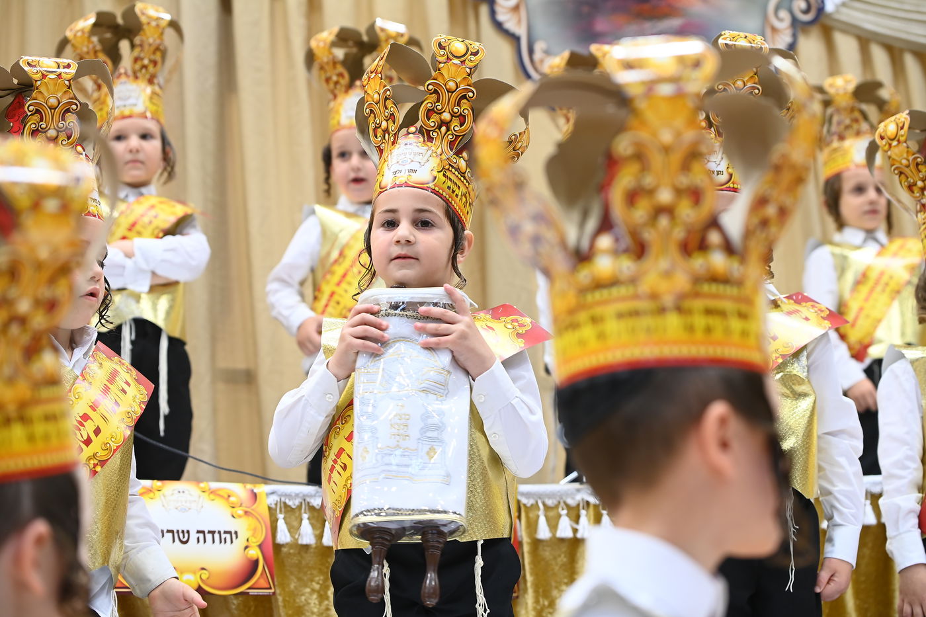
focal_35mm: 70
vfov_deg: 19.5
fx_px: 1800
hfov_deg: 28.8
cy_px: 308
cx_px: 463
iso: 640
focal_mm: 70
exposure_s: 1/200
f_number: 3.5
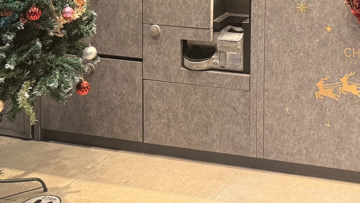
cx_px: 397
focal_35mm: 73
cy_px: -161
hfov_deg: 26.6
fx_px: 697
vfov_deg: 14.5
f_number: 1.78
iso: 200
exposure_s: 1/49
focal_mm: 6.76
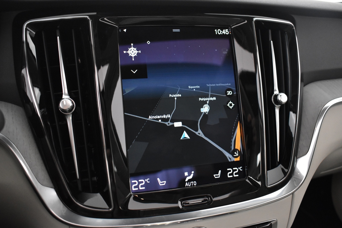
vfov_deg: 36.9
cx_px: 171
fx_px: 342
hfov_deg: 53.1
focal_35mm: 36
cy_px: 114
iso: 3200
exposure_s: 1/30
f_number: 3.8
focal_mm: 24
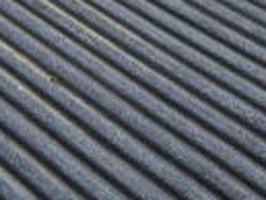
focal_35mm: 114
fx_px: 877
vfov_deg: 12.6
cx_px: 89
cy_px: -54
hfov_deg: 17.2
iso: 25
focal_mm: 5.4
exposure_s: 1/232
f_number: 1.8
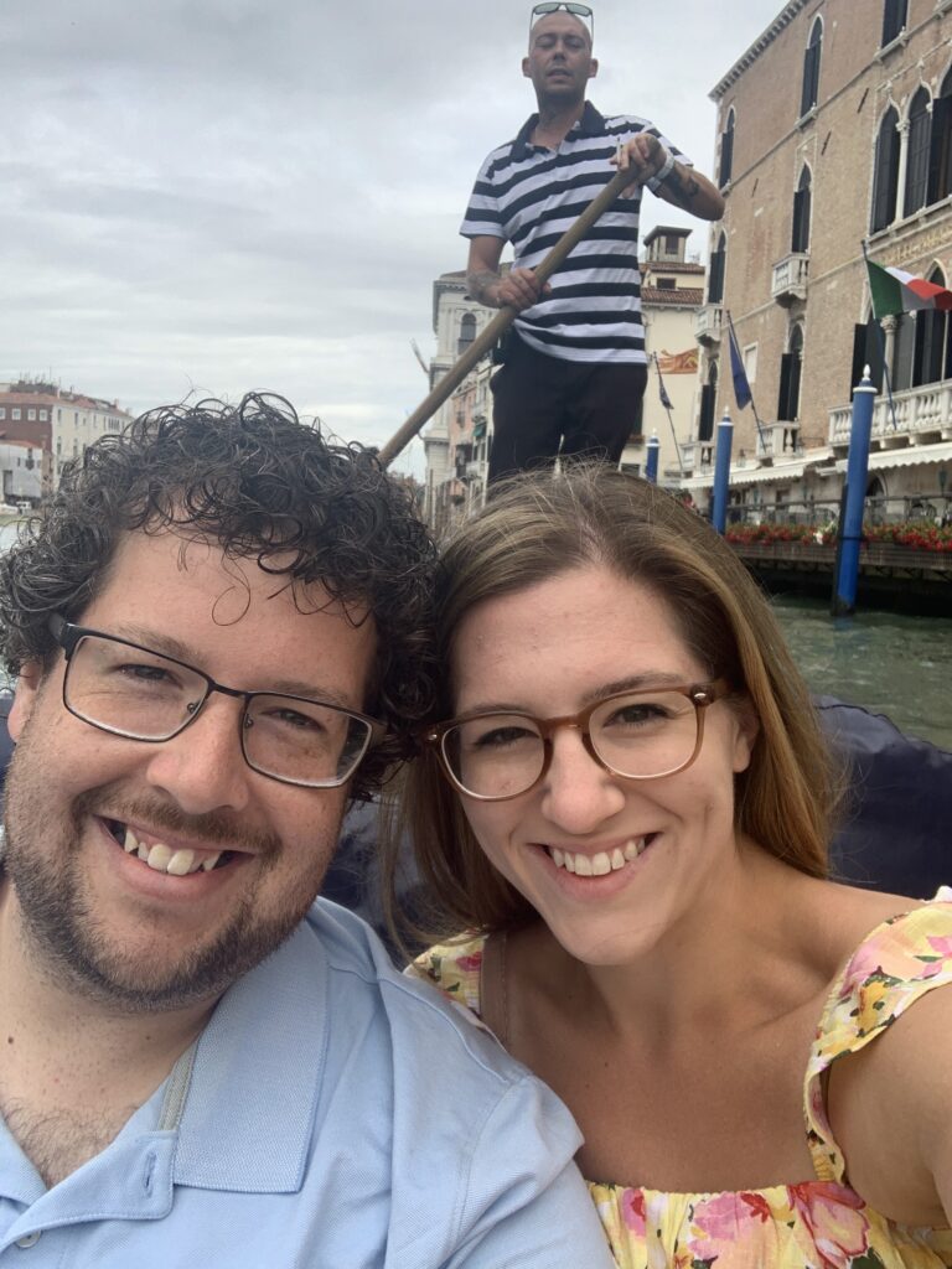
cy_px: 634
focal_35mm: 32
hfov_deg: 44.2
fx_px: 1173
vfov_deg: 56.8
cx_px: 476
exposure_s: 1/276
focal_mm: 2.87
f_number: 2.2
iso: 16
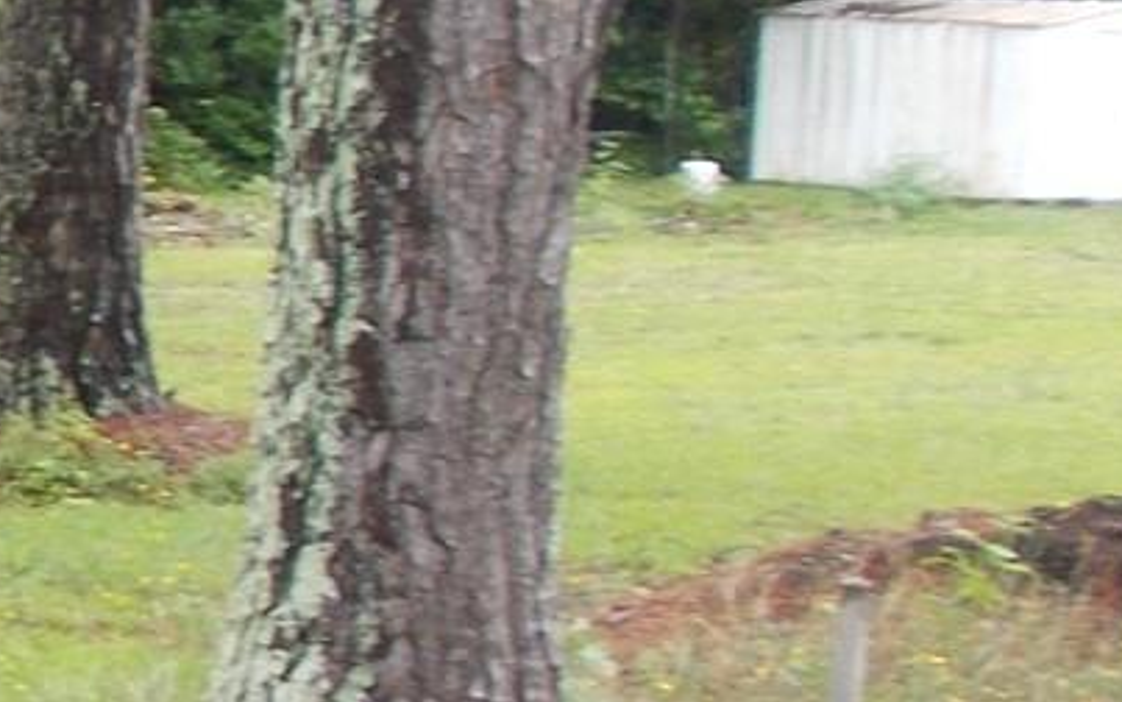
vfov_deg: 9.4
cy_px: 262
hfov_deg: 12.7
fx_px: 4282
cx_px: -1247
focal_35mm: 140
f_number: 3.2
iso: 80
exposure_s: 1/80
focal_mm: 4.6
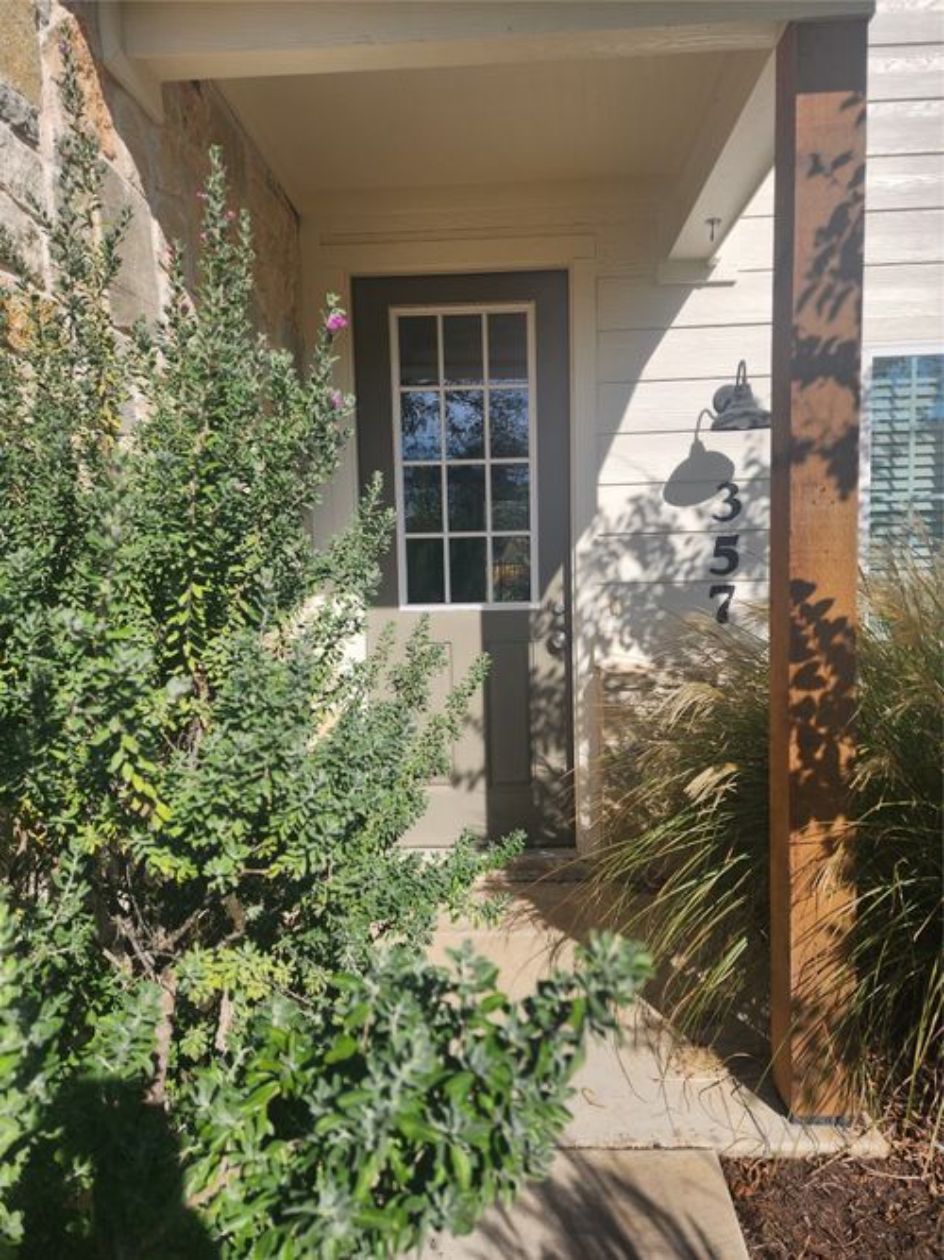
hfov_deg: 58.9
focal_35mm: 23
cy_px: 630
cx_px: 472
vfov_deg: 73.9
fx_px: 837
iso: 12
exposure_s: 1/1148
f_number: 1.8
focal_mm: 6.4
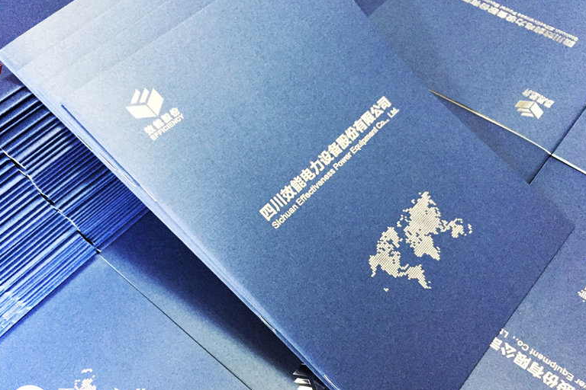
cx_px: 296
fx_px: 505
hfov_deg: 60.3
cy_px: 212
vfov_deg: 42.3
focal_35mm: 31
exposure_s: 1/17
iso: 320
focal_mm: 4.15
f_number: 2.2
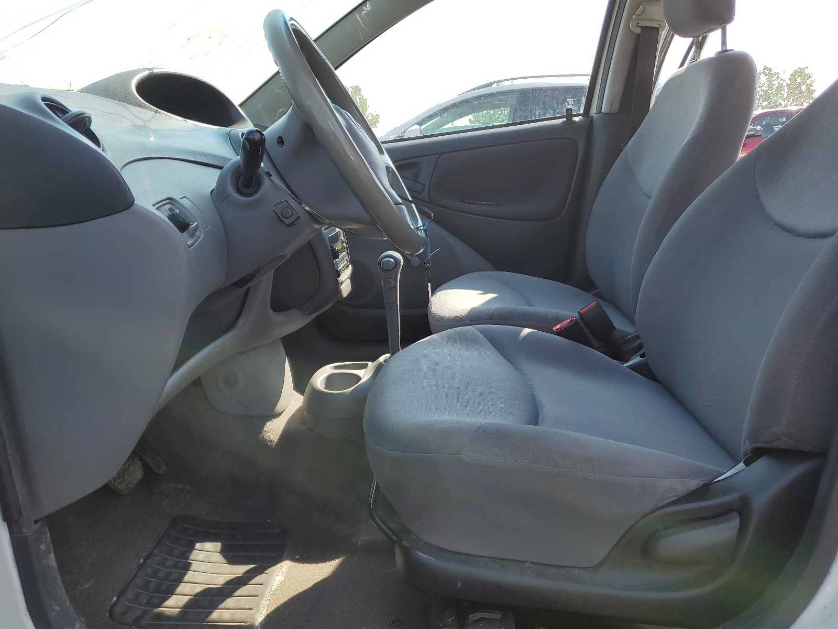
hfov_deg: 67.3
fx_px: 629
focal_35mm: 26
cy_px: 314
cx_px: 419
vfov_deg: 53.1
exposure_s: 1/833
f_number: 1.5
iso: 50
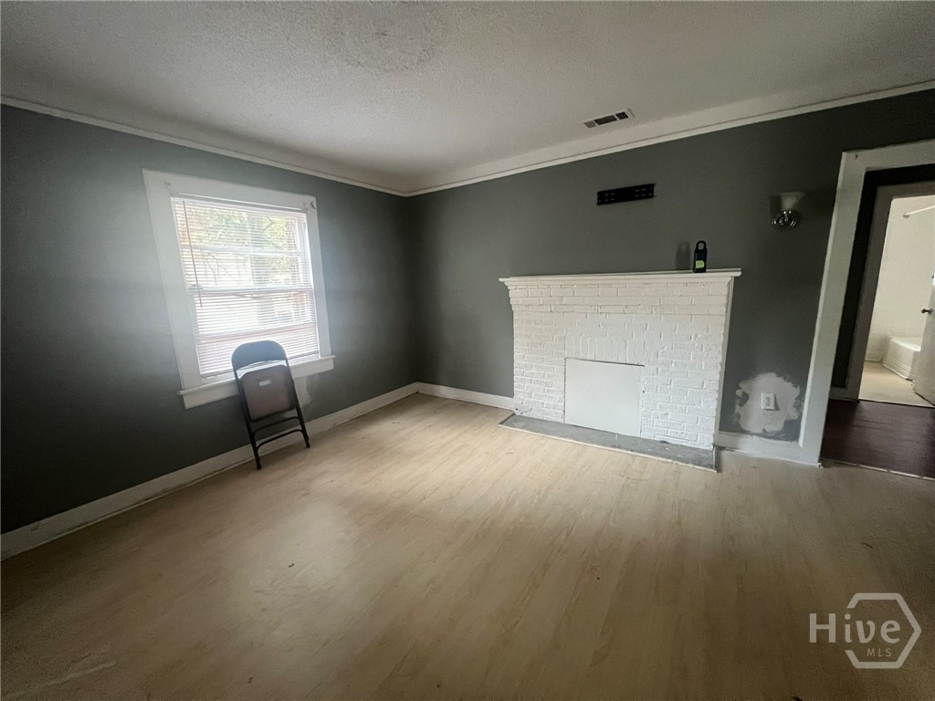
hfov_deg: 106.2
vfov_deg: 89.9
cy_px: 350
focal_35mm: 13
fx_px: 351
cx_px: 468
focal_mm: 1.57
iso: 500
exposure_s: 1/60
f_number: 1.8
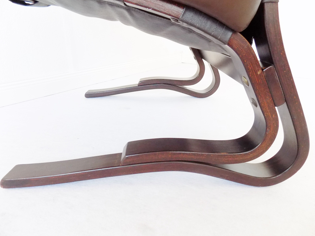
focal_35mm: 24
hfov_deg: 71.6
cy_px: 118
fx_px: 218
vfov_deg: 56.8
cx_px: 158
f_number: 3.1
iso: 320
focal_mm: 4
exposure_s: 1/30
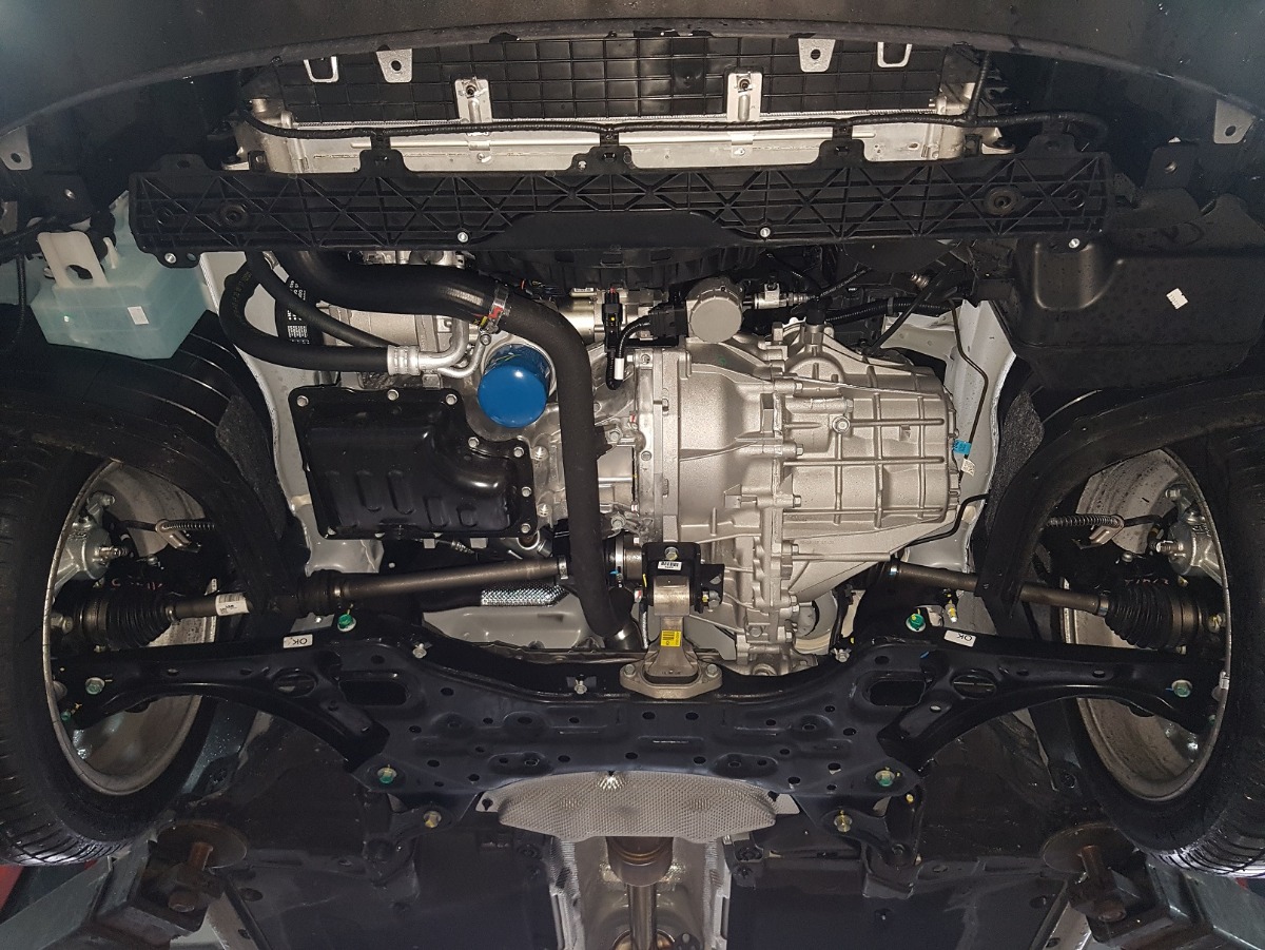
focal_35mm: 26
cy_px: 475
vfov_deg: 53.1
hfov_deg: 67.3
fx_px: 951
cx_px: 632
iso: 200
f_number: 1.7
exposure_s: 1/24
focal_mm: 4.2
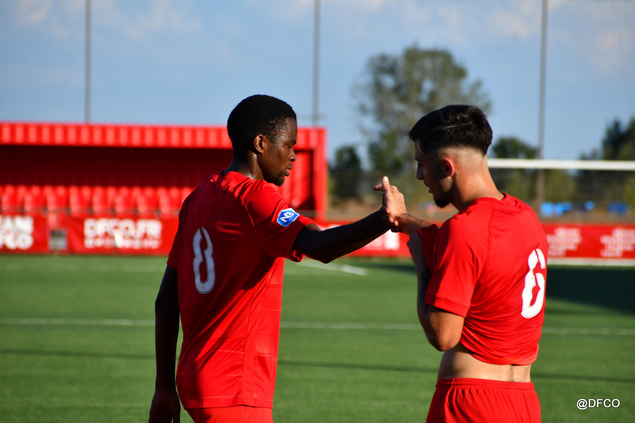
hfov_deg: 6.9
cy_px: 212
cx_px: 318
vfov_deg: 4.6
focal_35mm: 300
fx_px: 5292
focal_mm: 200
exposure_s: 1/1600
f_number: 7.1
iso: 400
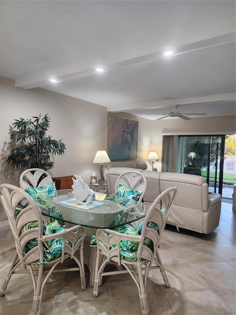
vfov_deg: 73.9
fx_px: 209
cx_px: 118
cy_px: 158
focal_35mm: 23
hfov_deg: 58.9
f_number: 1.8
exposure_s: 1/120
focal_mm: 6.4
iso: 250
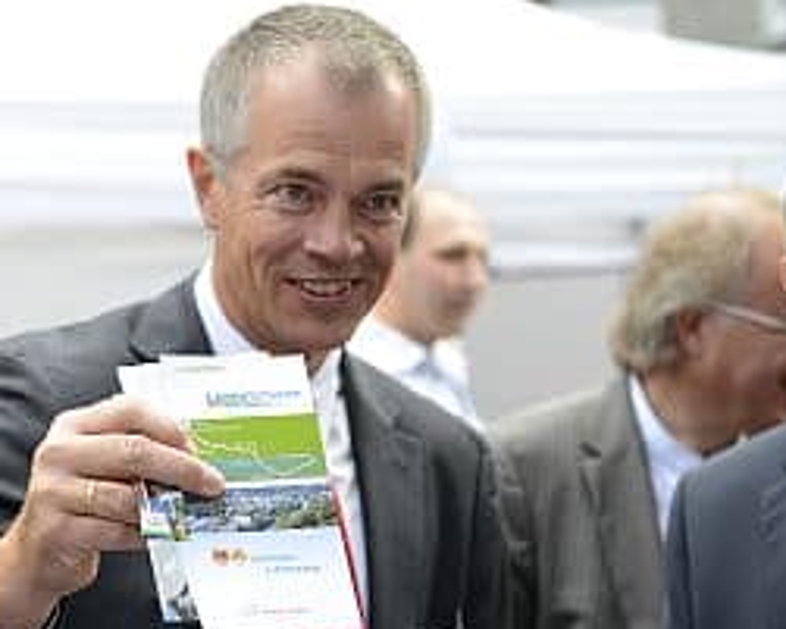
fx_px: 2350
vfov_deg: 15.2
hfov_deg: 18.9
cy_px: 410
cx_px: 279
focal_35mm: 101
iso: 500
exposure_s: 1/500
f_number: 4
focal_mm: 60
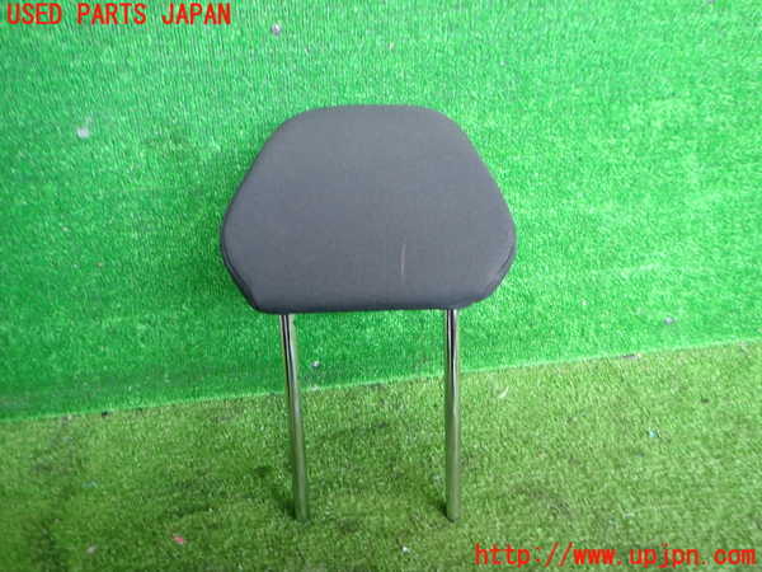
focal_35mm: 25
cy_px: 286
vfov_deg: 54.9
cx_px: 381
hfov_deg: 69.4
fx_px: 550
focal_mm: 4.5
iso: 200
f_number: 2
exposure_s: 1/50
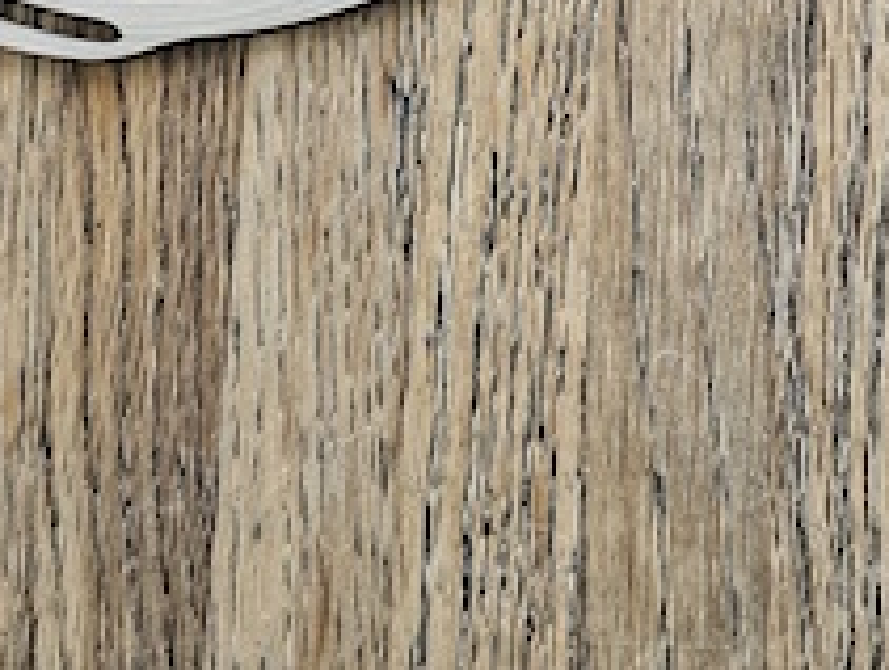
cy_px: -459
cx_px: 851
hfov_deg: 21.8
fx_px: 2238
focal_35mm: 87
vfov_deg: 15.2
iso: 250
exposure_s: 1/120
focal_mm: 6.3
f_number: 1.7
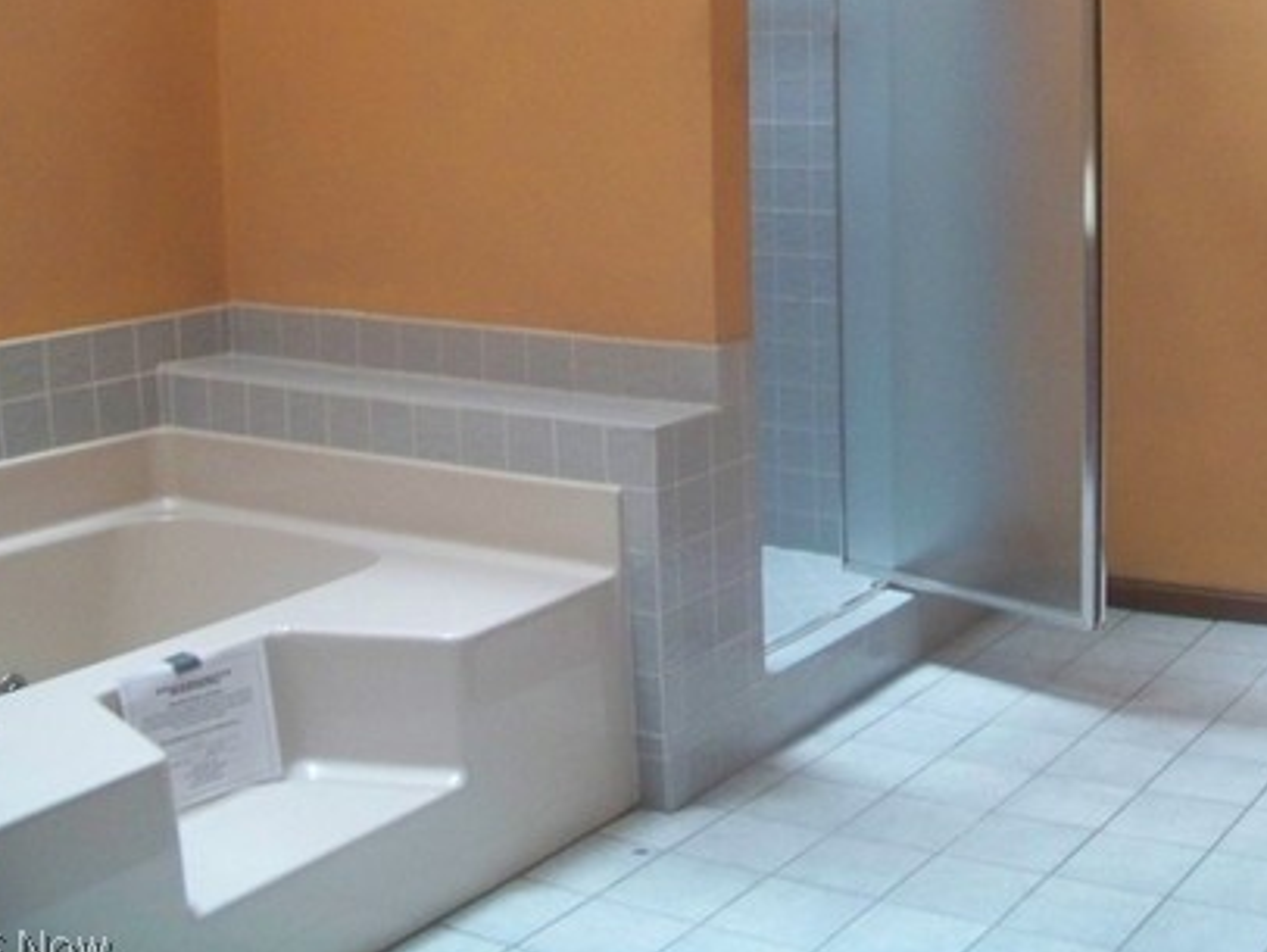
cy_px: 231
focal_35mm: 52
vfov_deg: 27.6
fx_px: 1904
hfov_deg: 36.2
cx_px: 905
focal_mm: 5.85
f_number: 2.8
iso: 400
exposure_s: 1/10
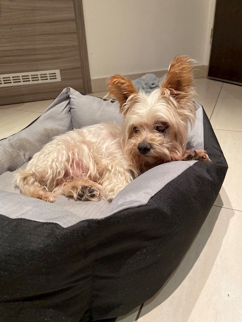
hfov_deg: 53.0
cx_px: 121
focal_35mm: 26
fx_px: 242
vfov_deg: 67.3
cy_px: 161
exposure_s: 1/50
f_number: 1.8
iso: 400
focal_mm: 4.25
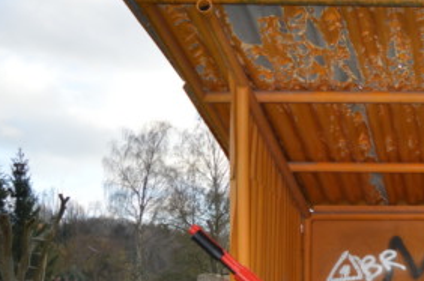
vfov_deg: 15.0
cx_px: 558
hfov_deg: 20.7
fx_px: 1051
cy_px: 275
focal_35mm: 89
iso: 100
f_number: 4.5
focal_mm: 21
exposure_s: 1/200
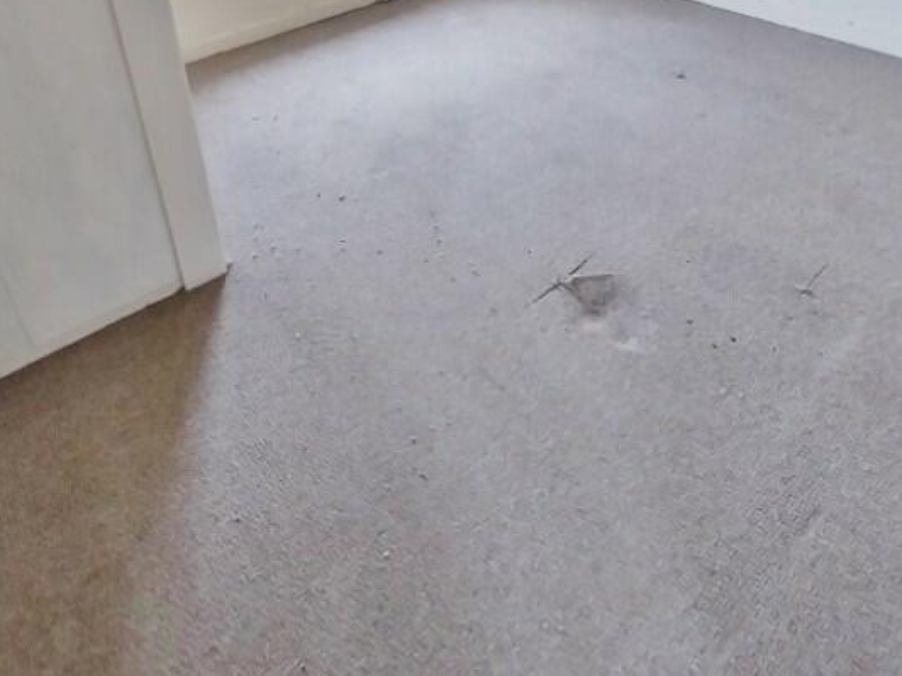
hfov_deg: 69.2
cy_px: 114
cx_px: 402
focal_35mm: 25
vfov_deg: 50.7
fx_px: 651
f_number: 2.2
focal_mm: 1.13
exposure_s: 1/33.4
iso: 160
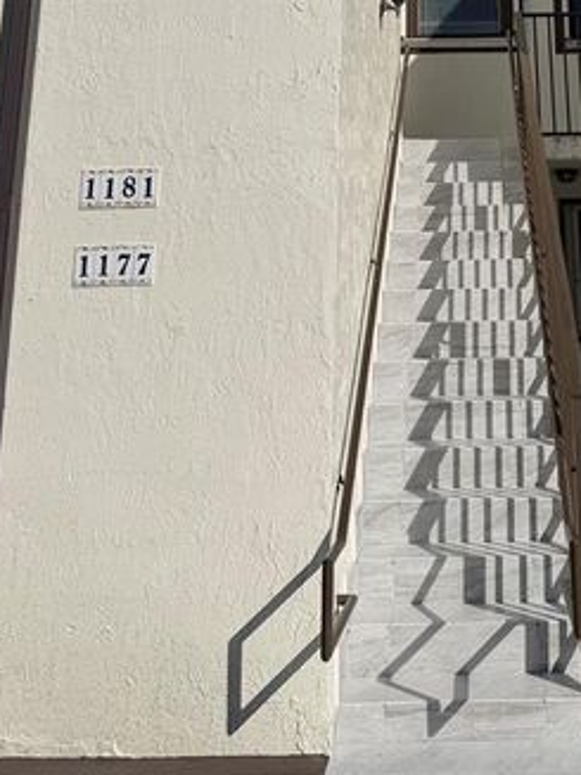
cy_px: -8
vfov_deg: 35.1
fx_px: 1097
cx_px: 481
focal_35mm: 49
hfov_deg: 28.9
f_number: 1.78
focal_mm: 6.76
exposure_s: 1/22727
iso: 100
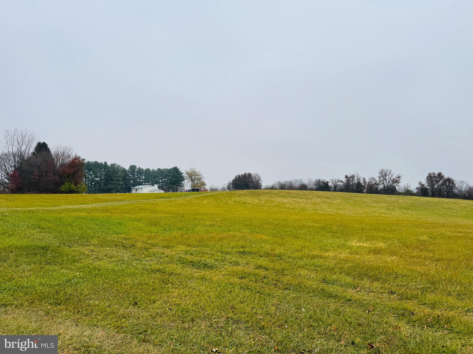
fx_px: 328
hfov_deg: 71.6
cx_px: 236
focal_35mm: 24
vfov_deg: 56.8
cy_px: 177
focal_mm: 6.76
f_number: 1.78
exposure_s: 1/2041
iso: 80
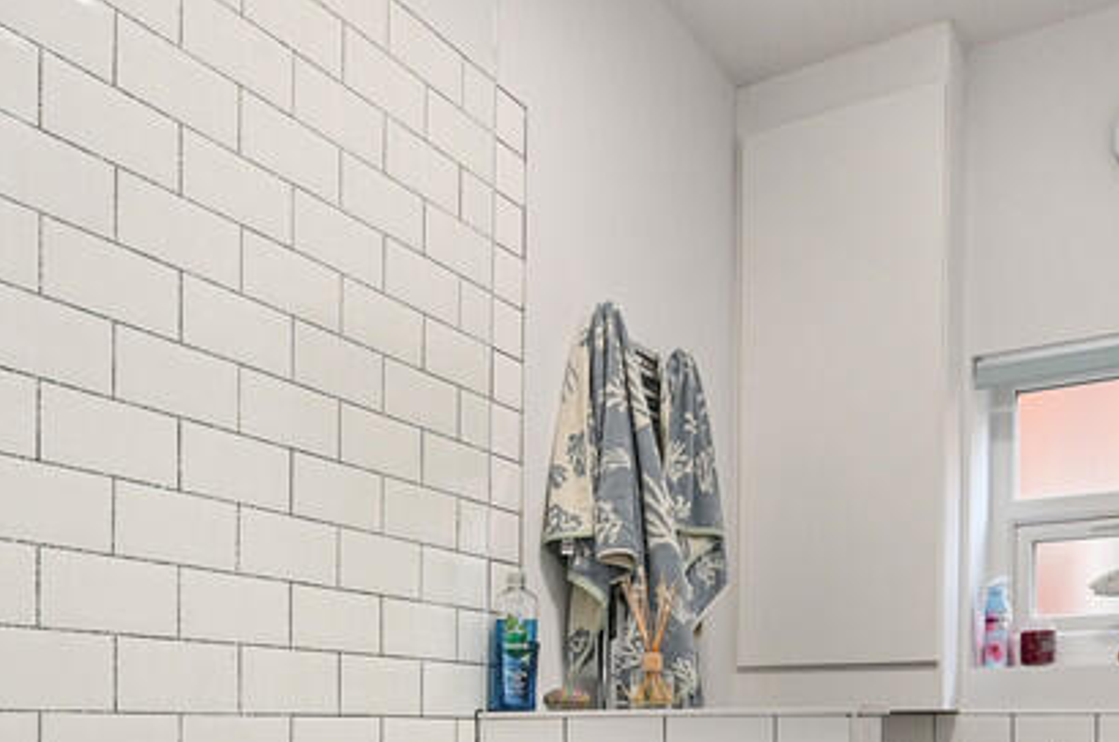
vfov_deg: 34.6
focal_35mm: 35
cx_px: 628
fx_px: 1086
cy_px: 730
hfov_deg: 54.4
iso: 400
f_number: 9
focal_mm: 14
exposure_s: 1/10
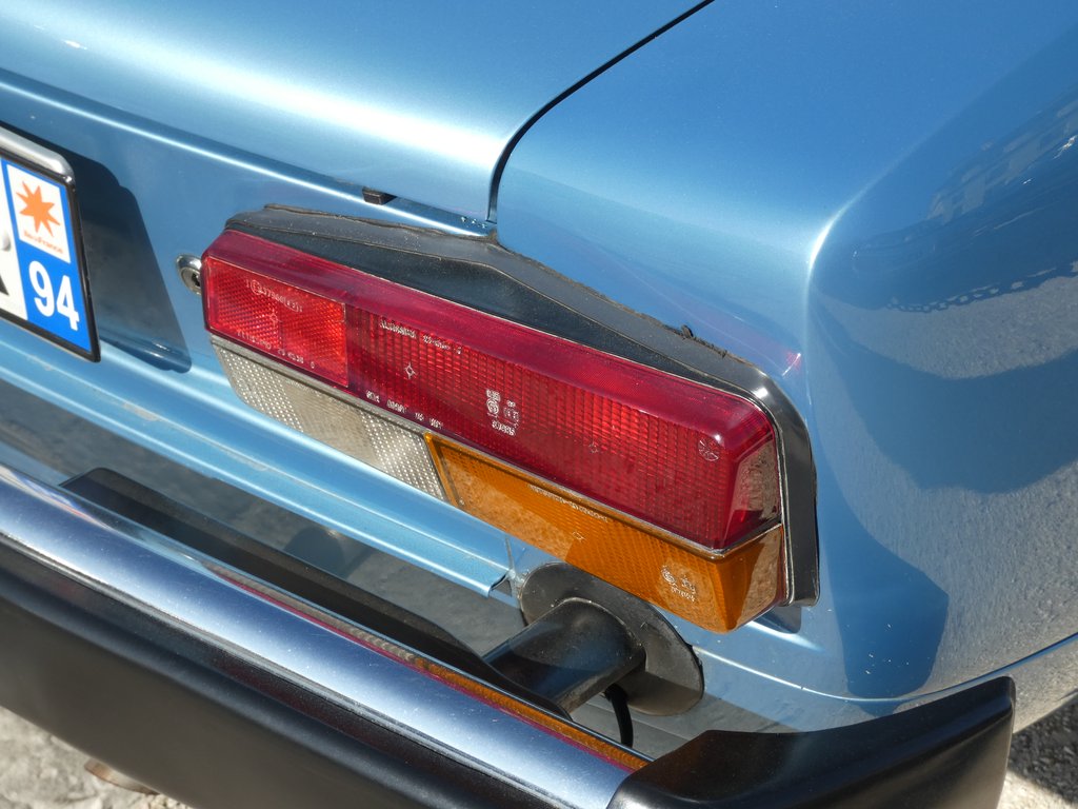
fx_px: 2803
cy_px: 404
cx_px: 539
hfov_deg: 21.8
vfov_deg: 16.4
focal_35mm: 90
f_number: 4.7
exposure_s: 1/400
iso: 80
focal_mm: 16
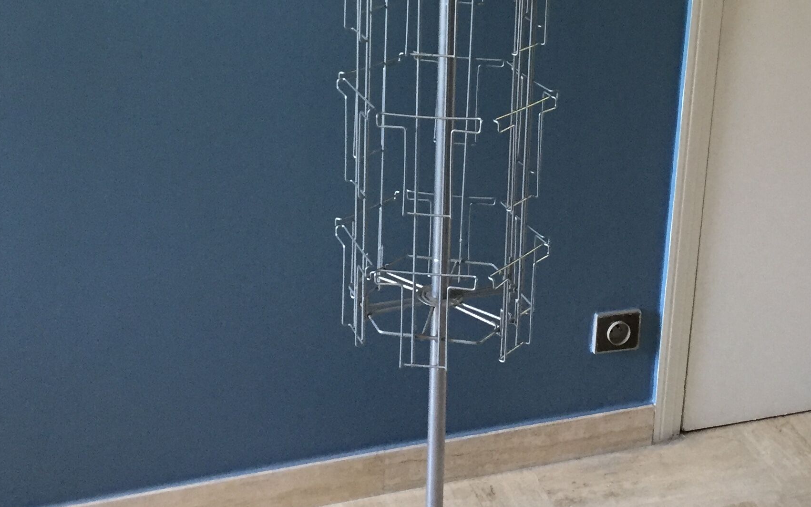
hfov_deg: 34.5
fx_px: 1304
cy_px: -23
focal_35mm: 59
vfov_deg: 21.1
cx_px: 465
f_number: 2.2
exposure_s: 1/33
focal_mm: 4.15
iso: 200
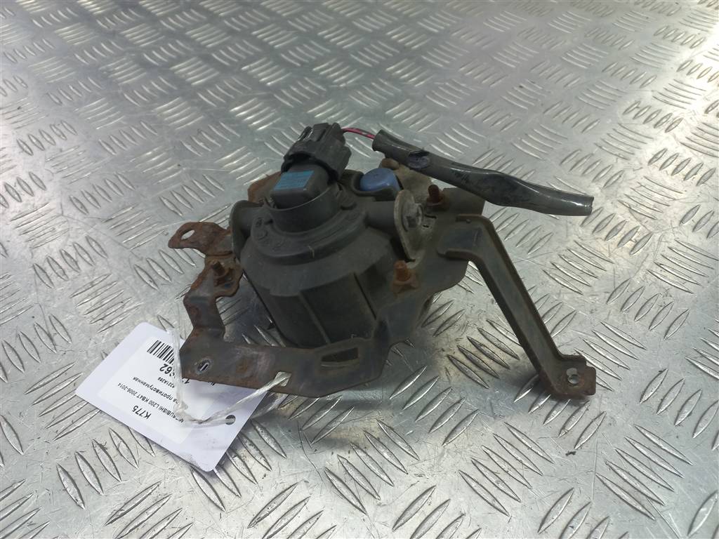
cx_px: 360
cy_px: 270
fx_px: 519
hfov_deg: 69.4
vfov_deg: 54.9
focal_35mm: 25
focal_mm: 4.6
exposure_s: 1/50
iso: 64
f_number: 1.8
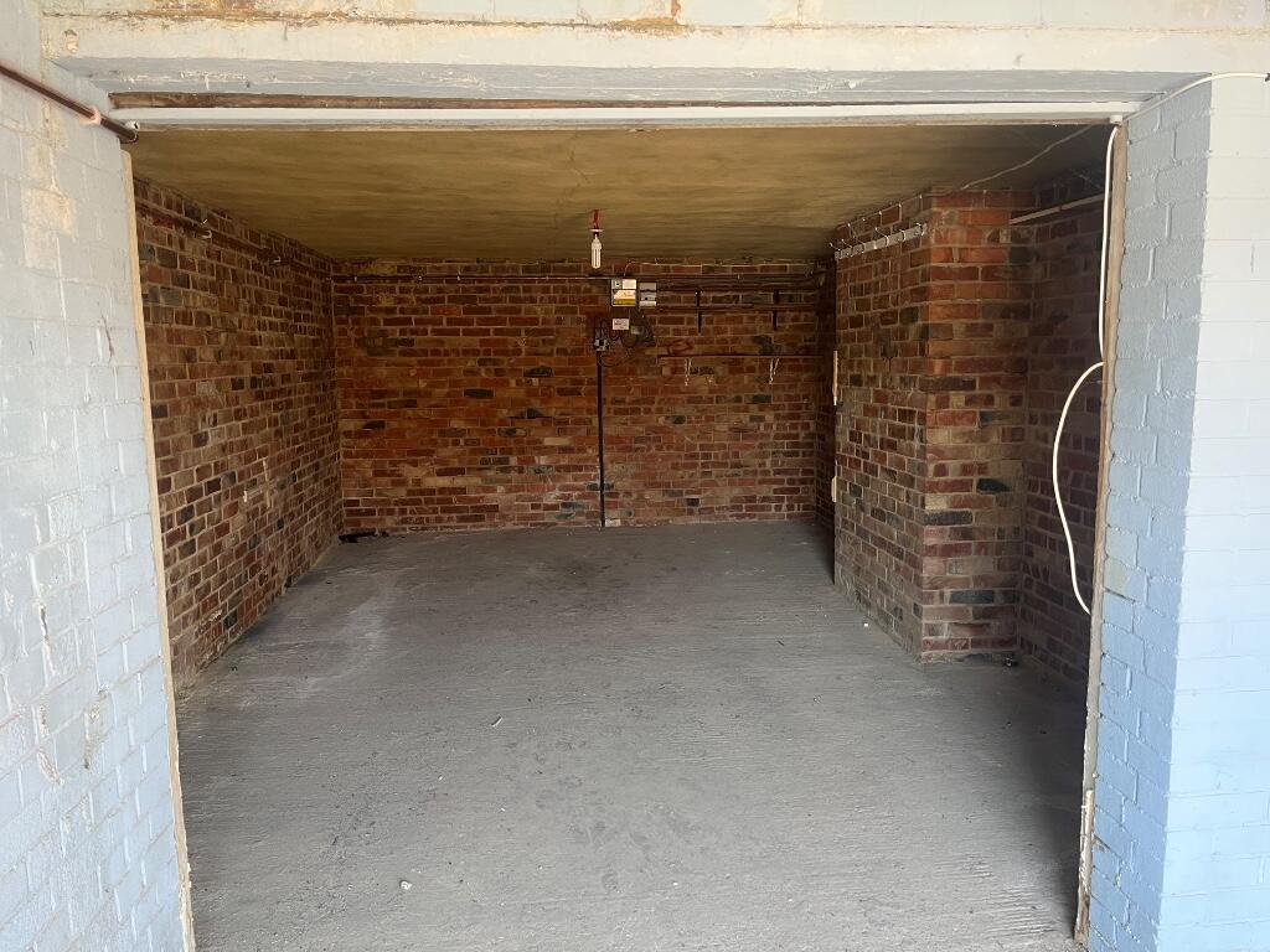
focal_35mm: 26
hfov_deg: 67.3
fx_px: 954
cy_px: 476
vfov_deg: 53.1
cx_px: 635
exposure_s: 1/85
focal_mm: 5.1
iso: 125
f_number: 1.6
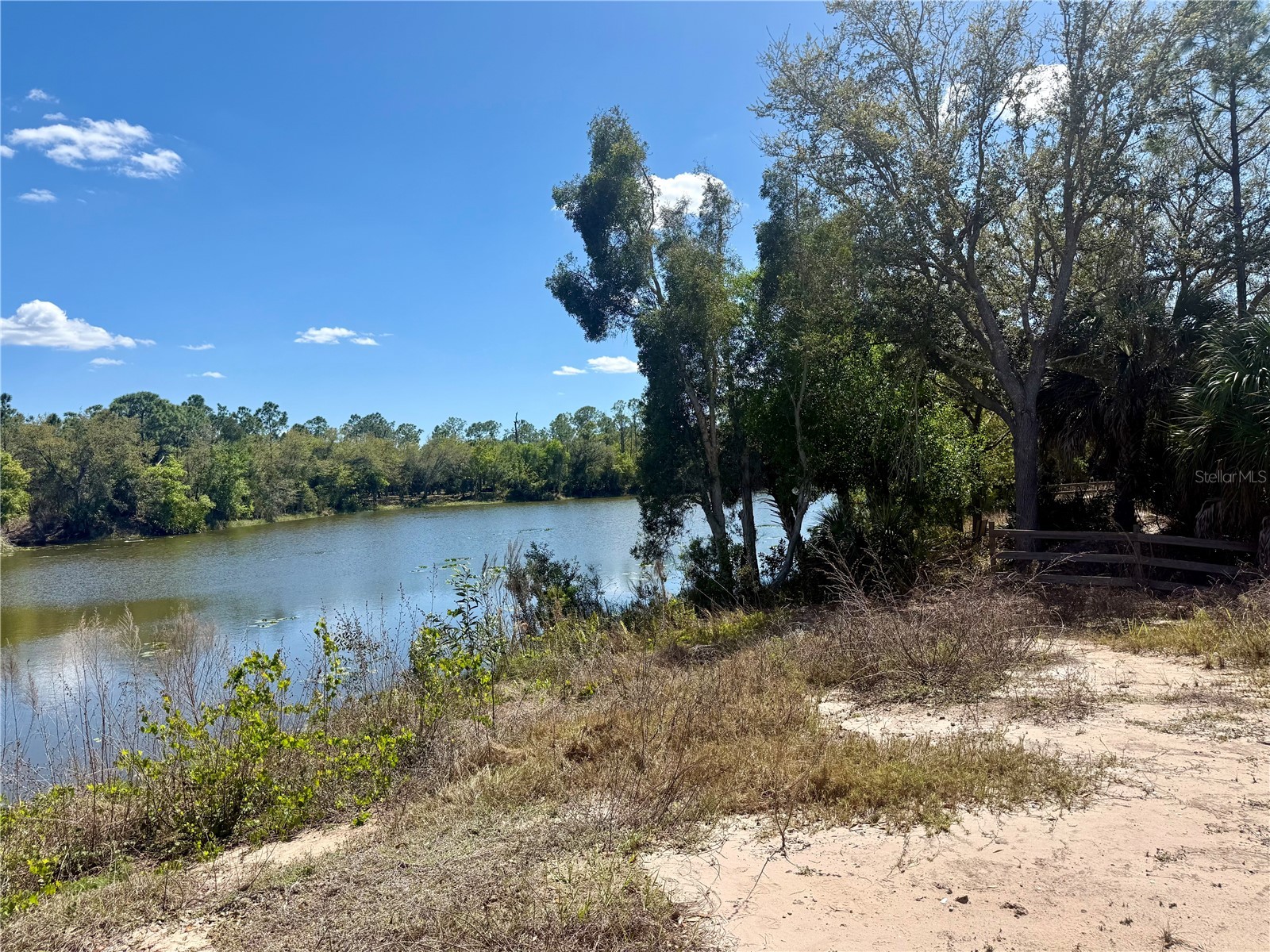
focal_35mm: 24
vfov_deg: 56.8
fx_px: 881
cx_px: 635
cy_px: 476
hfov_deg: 71.6
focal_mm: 6.76
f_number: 1.78
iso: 80
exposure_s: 1/5319
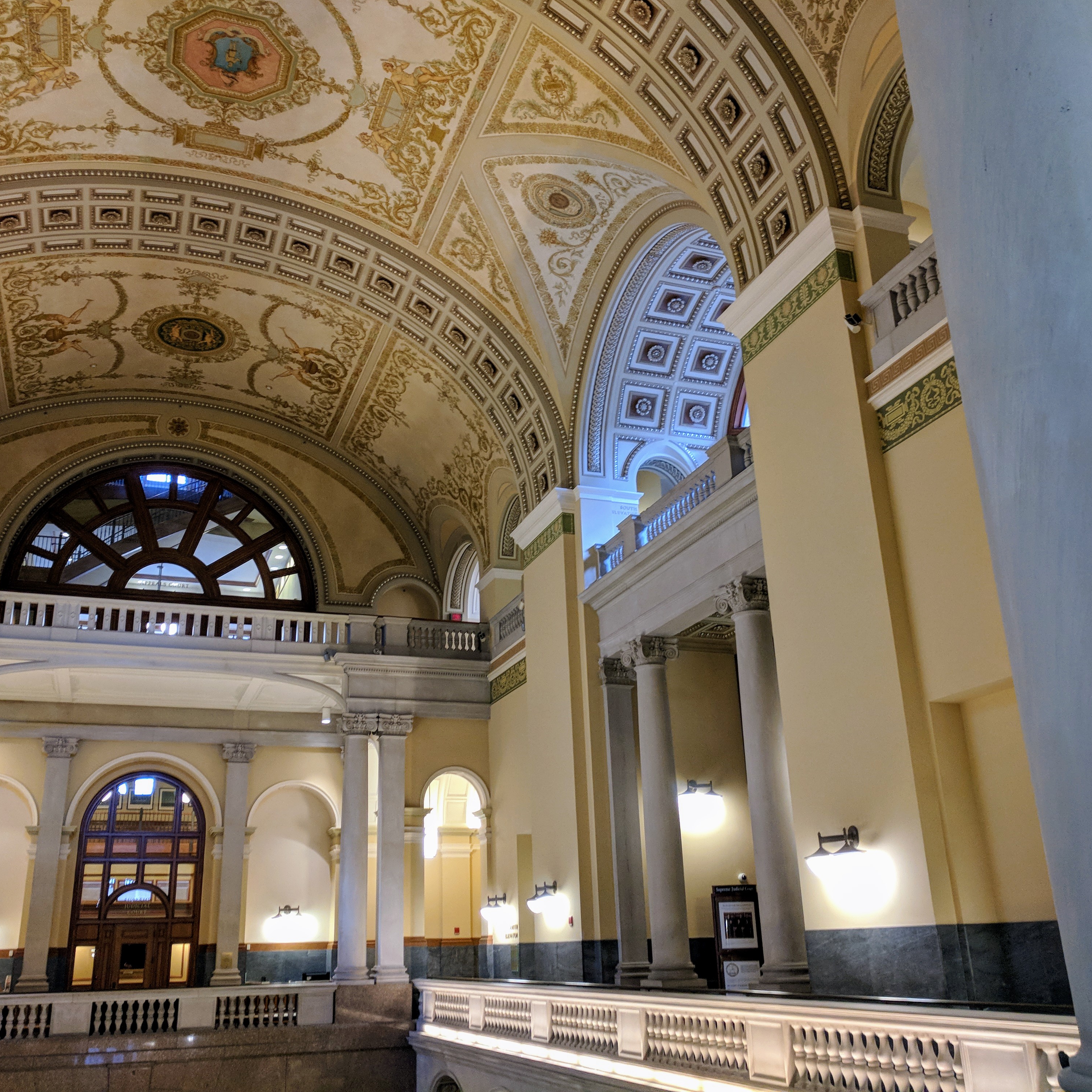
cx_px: 512
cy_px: 540
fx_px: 1106
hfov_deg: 52.5
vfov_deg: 52.5
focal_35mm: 31
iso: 426
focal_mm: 4.67
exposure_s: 1/40
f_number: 2
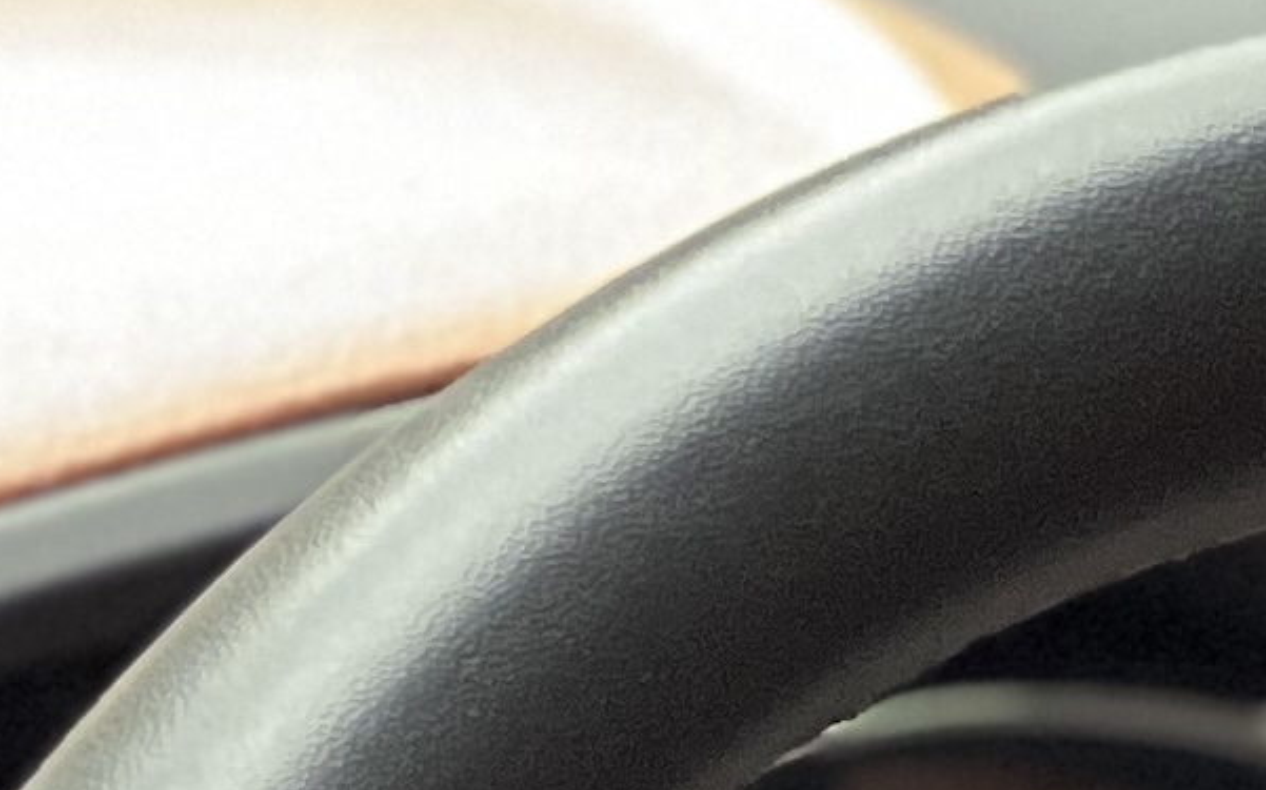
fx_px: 18899
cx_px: 1670
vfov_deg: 2.4
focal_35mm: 548
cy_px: 2975
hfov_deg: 3.8
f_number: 2.8
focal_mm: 9
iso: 160
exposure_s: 1/40
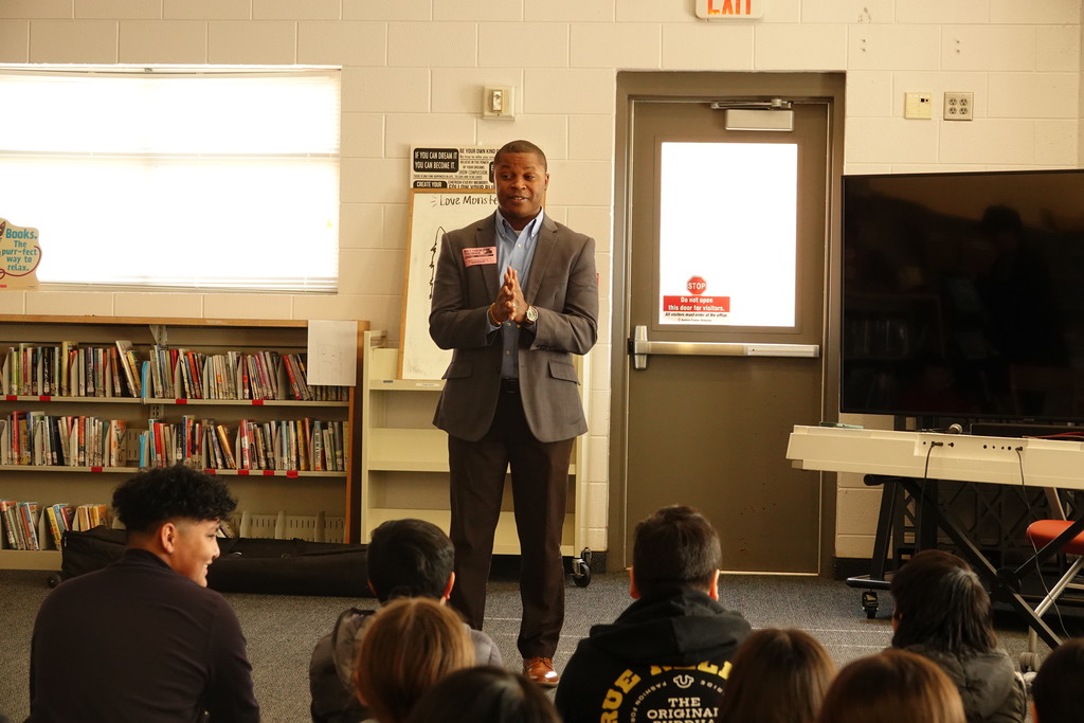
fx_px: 2379
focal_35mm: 79
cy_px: 362
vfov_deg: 17.3
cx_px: 542
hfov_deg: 25.7
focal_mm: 28.91
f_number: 3.5
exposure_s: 1/60
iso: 800
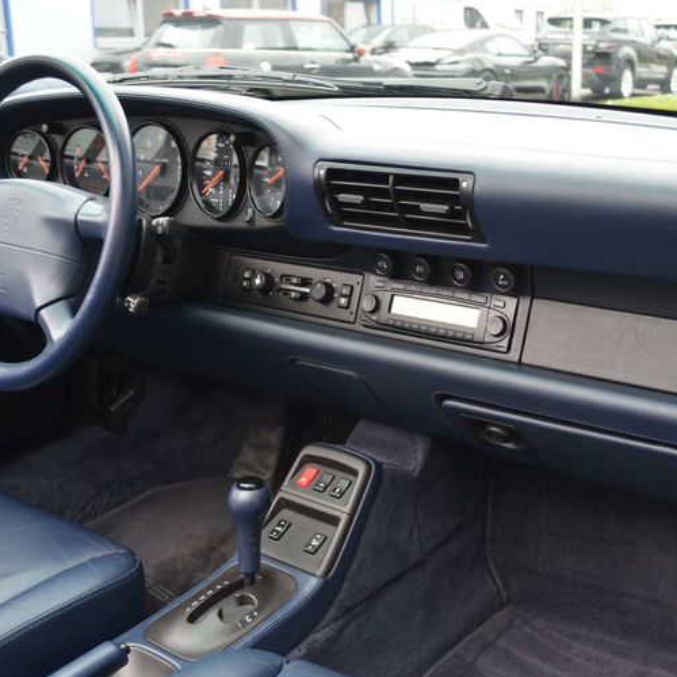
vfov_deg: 39.2
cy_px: 337
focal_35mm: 43
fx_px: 951
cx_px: 409
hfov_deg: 39.0
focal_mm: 22
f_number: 4
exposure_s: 1/60
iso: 400
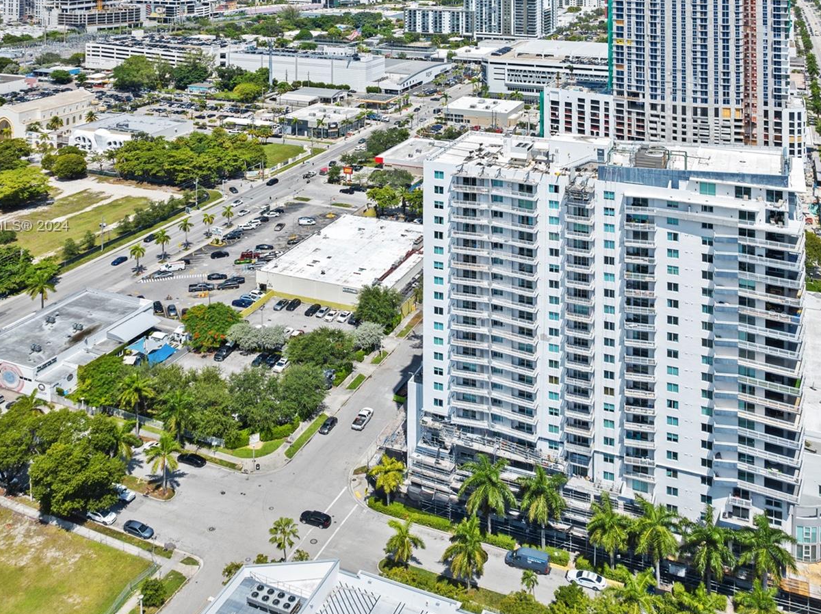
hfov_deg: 56.8
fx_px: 758
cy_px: 227
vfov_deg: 43.7
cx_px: 398
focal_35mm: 32
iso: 100
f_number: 2.8
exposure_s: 1/1600
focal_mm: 12.29
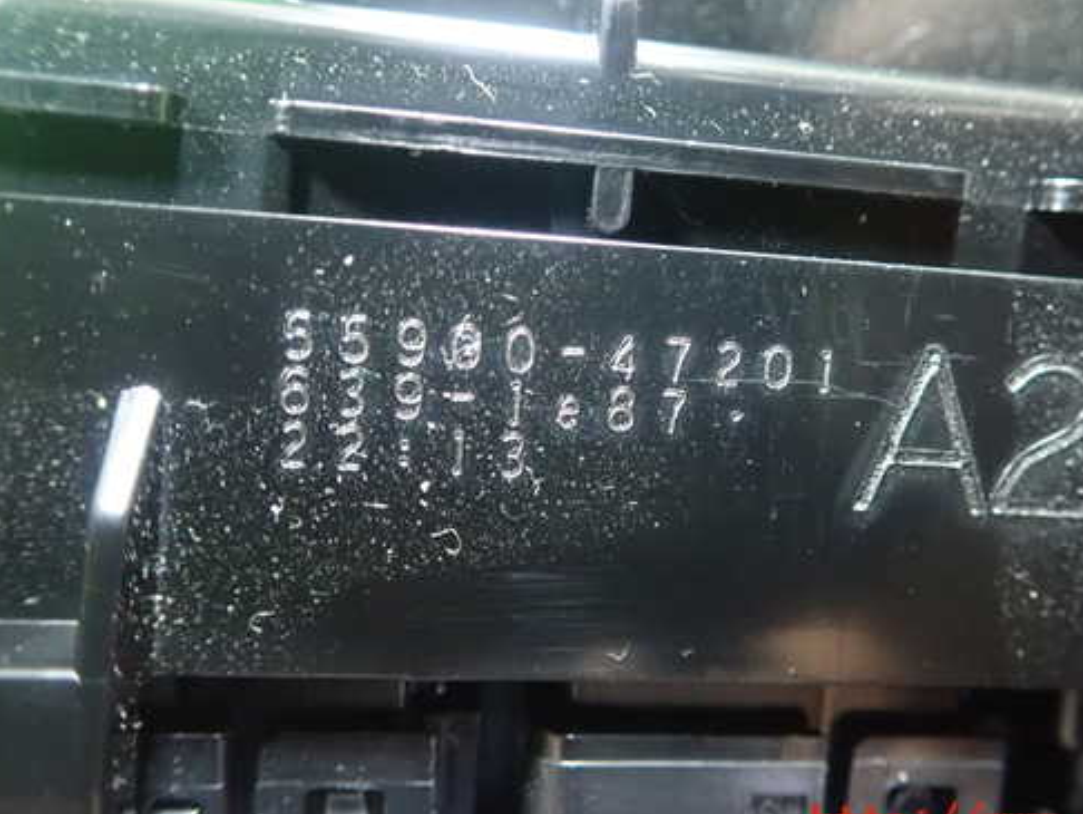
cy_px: 352
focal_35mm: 37
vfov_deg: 38.6
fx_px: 1158
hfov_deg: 49.8
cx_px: 646
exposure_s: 1/30
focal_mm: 5.5
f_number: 2.3
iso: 1600
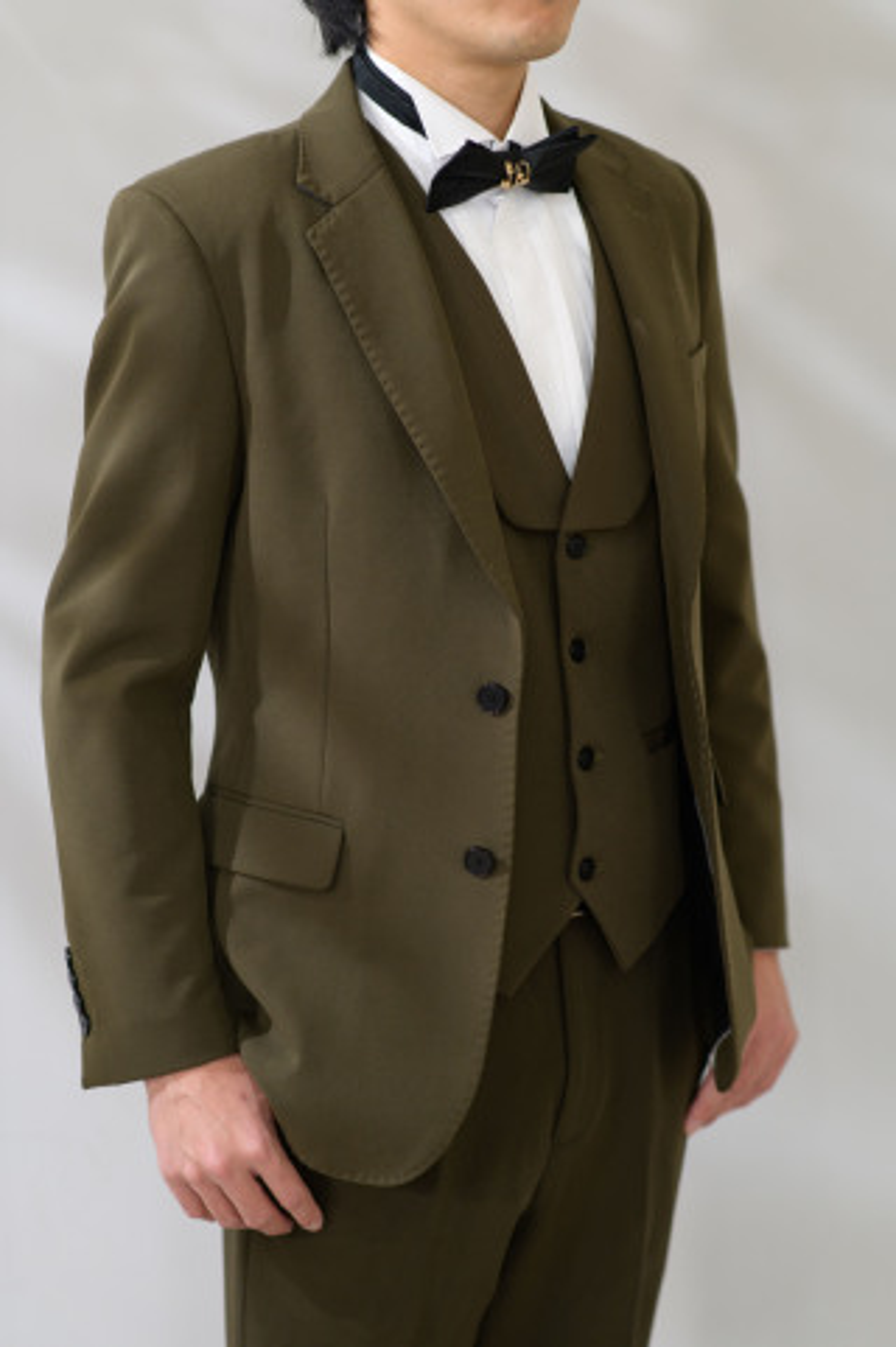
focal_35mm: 85
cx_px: 448
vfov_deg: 23.9
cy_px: 674
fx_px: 3178
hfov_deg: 16.0
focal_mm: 85
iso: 800
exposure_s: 1/125
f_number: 2.8
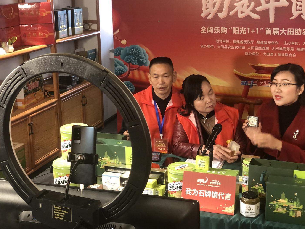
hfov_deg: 32.7
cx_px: 160
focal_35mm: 59
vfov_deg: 24.8
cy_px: 106
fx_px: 520
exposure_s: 1/24
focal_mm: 6
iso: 160
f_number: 2.4
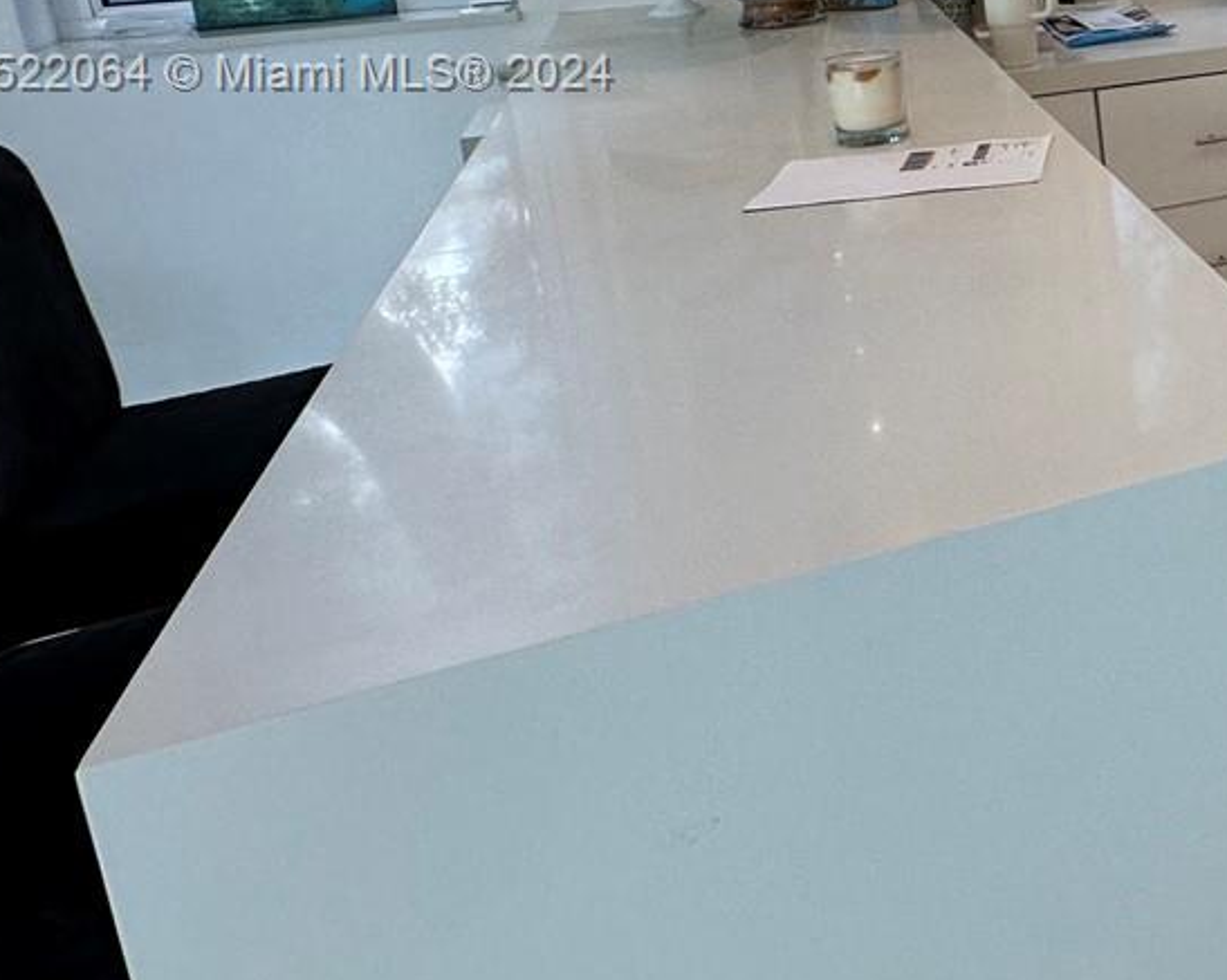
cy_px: 76
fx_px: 1452
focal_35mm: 40
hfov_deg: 31.7
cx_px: 1689
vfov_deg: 34.9
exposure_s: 1/120
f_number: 2.2
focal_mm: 2.22
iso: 125
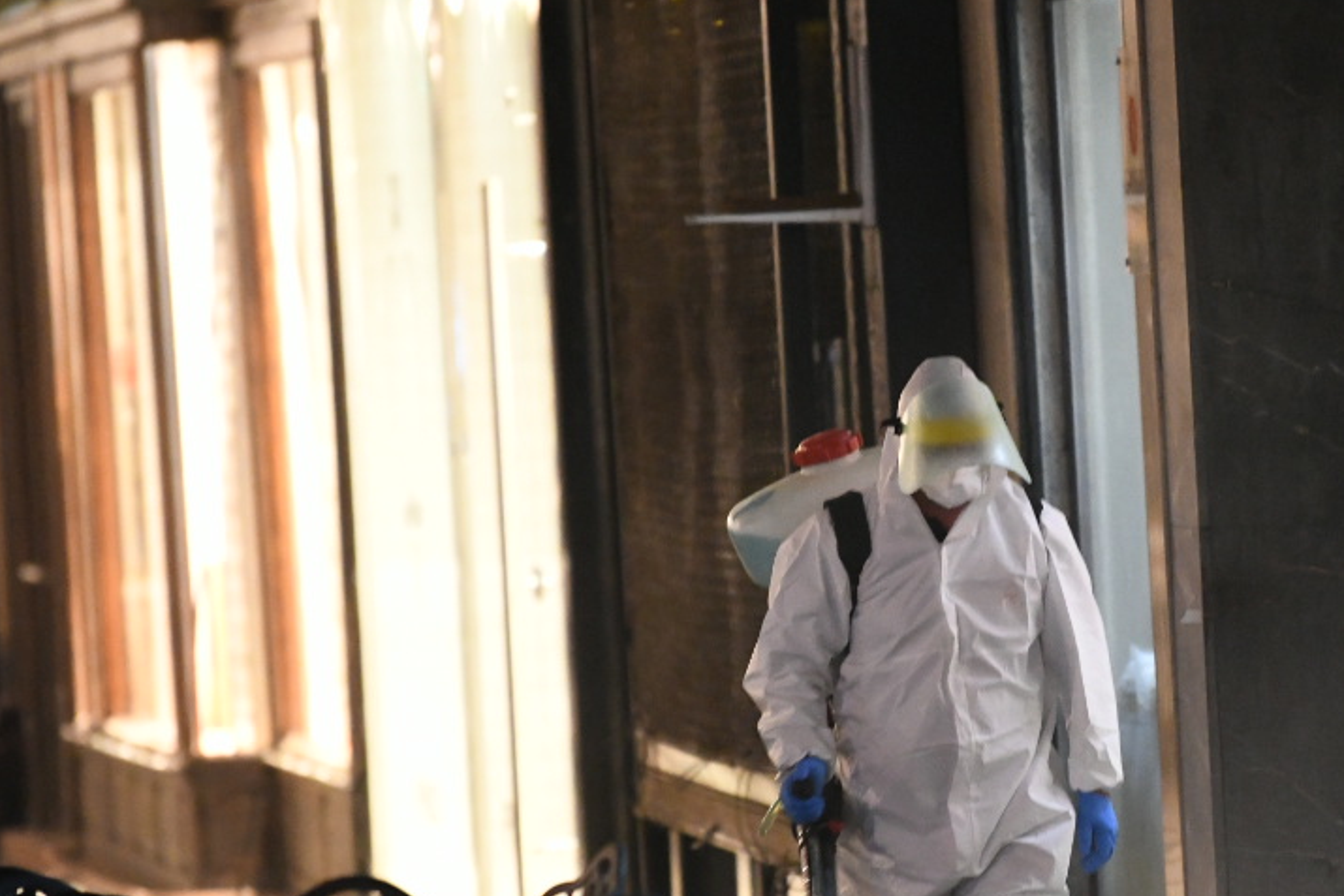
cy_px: 674
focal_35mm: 453
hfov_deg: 4.5
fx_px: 16914
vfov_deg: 3.0
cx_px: 936
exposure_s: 1/125
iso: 6400
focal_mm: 200
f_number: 2.8
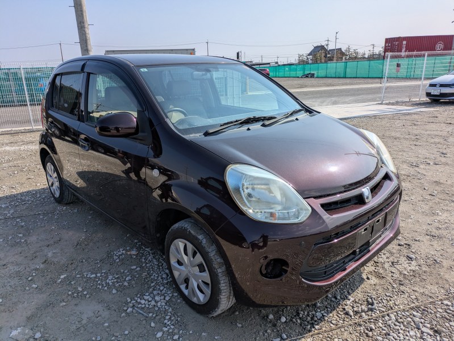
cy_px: 170
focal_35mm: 25
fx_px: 328
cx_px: 227
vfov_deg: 54.9
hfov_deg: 69.4
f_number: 1.89
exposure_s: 1/3226
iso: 53
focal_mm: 5.43
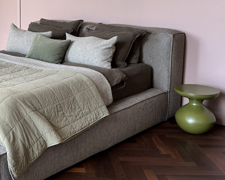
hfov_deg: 29.8
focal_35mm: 61
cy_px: 43
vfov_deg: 24.7
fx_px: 406
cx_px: 27
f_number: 1.78
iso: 125
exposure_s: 1/100
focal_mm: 6.86
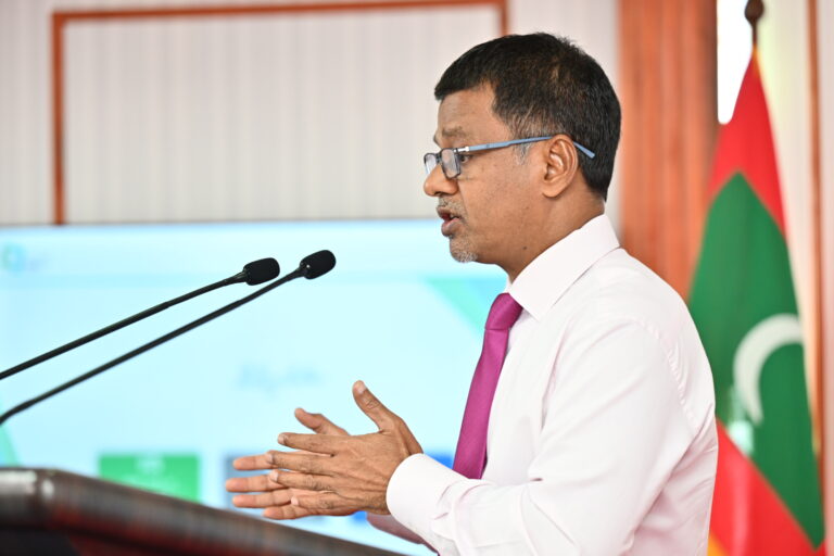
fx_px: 2664
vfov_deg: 11.9
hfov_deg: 17.8
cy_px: 278
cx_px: 417
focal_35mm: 115
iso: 1000
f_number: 3.2
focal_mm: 115
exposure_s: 1/200
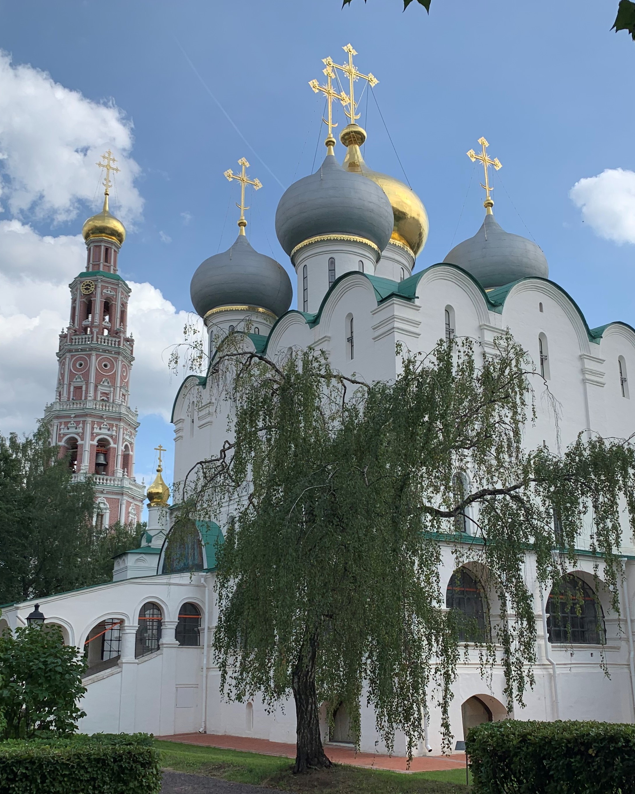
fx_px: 658
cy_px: 422
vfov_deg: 62.2
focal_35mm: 28
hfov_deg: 51.5
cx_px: 322
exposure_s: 1/2257
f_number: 1.8
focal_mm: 4.25
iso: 25
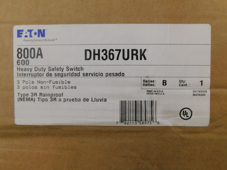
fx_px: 151
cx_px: 114
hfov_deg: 73.9
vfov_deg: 58.9
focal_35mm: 23
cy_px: 85
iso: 400
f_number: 3
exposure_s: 1/10
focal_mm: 4
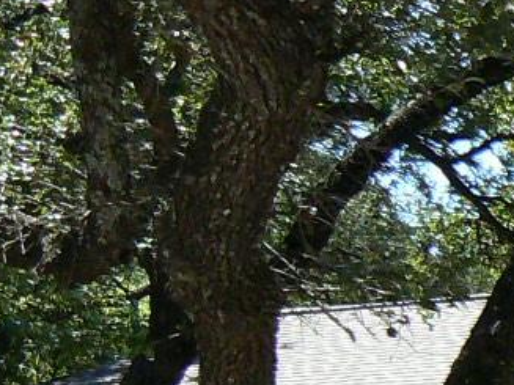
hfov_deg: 10.1
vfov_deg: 8.2
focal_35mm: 176
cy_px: 654
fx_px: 2612
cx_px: 1140
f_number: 3.6
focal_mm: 6
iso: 200
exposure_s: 1/800
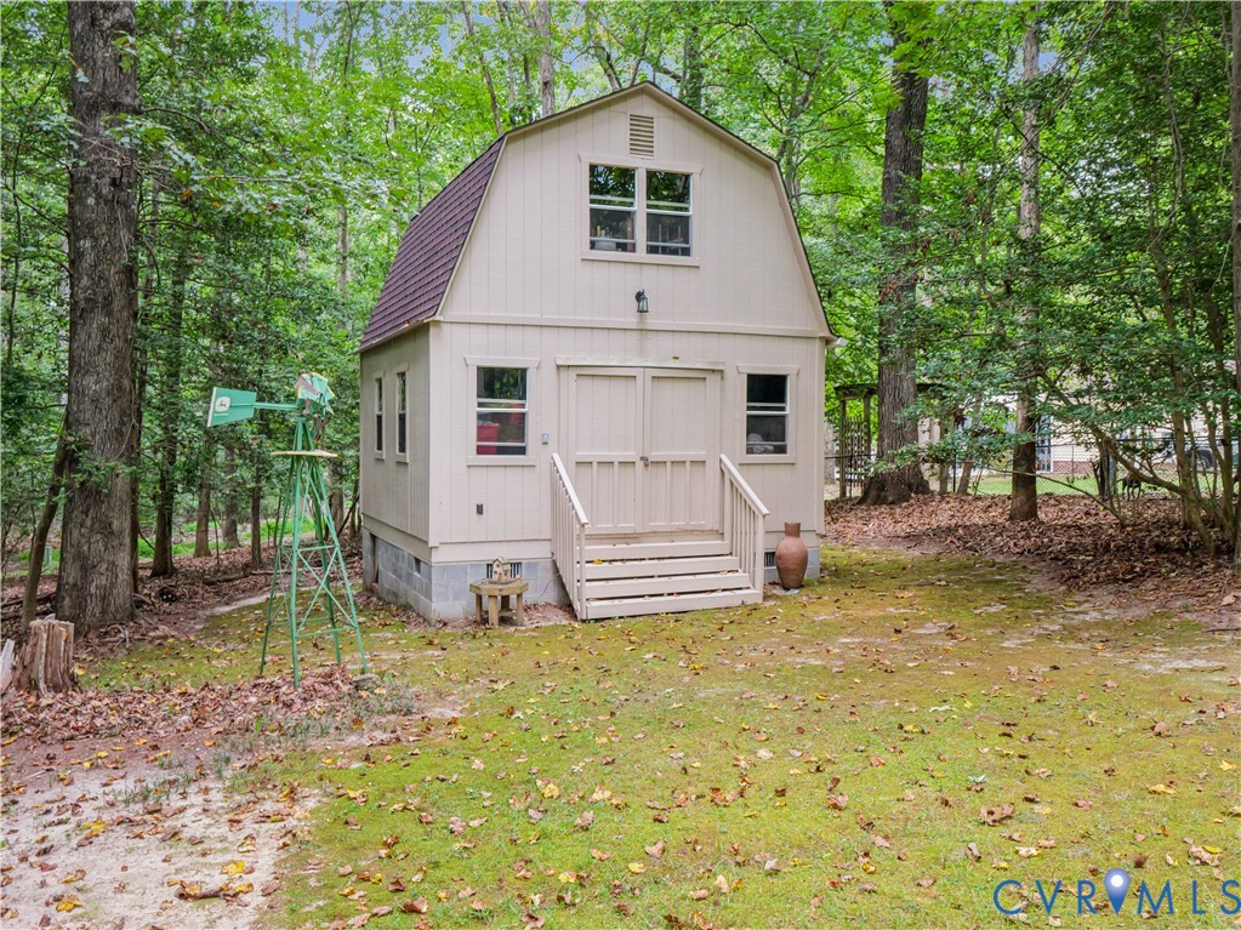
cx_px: 620
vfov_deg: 46.8
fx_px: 1075
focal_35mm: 30
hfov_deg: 60.0
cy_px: 465
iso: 1000
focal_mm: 15
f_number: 10
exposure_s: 1/10
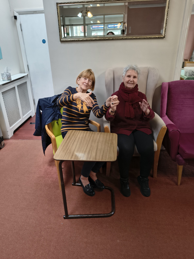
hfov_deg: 56.8
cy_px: 130
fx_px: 179
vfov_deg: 71.6
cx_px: 97
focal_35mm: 24
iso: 458
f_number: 1.8
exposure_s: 1/100
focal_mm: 5.56
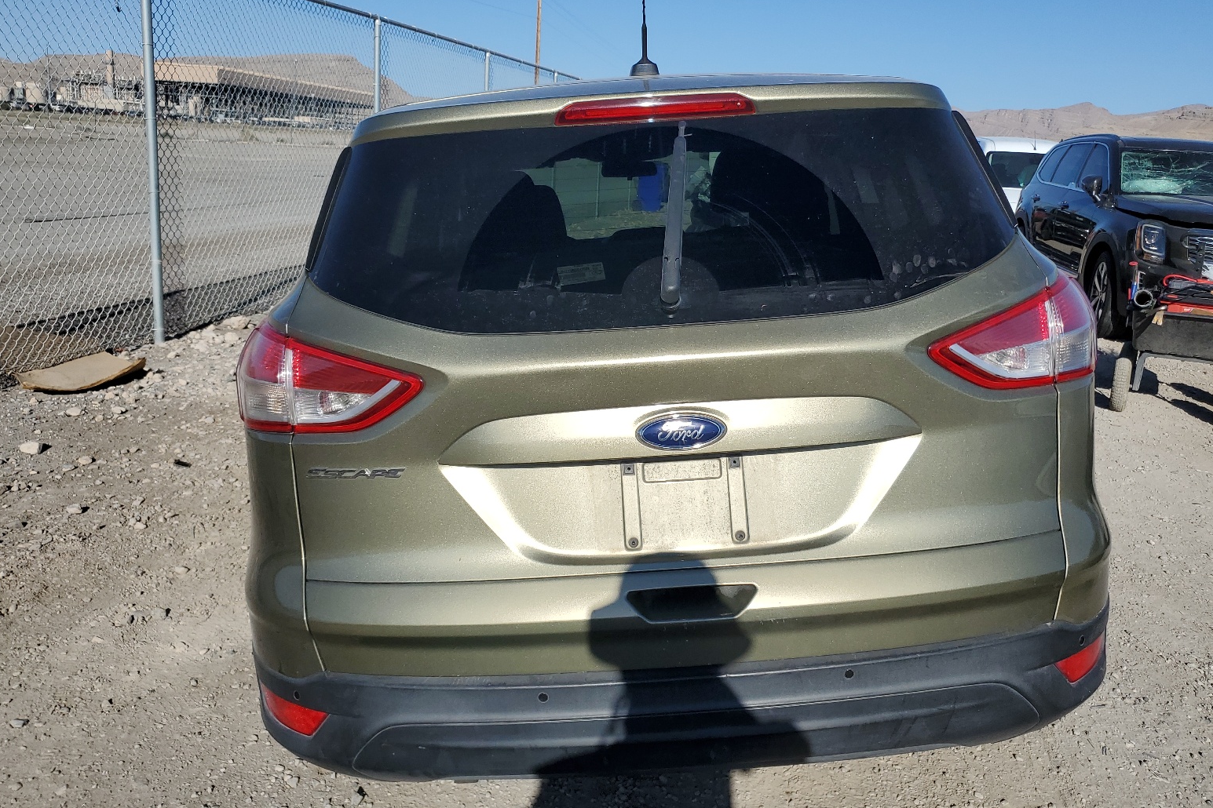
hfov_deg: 65.5
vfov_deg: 46.3
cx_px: 620
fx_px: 943
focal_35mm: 28
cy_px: 355
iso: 50
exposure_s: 1/10000
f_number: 1.5
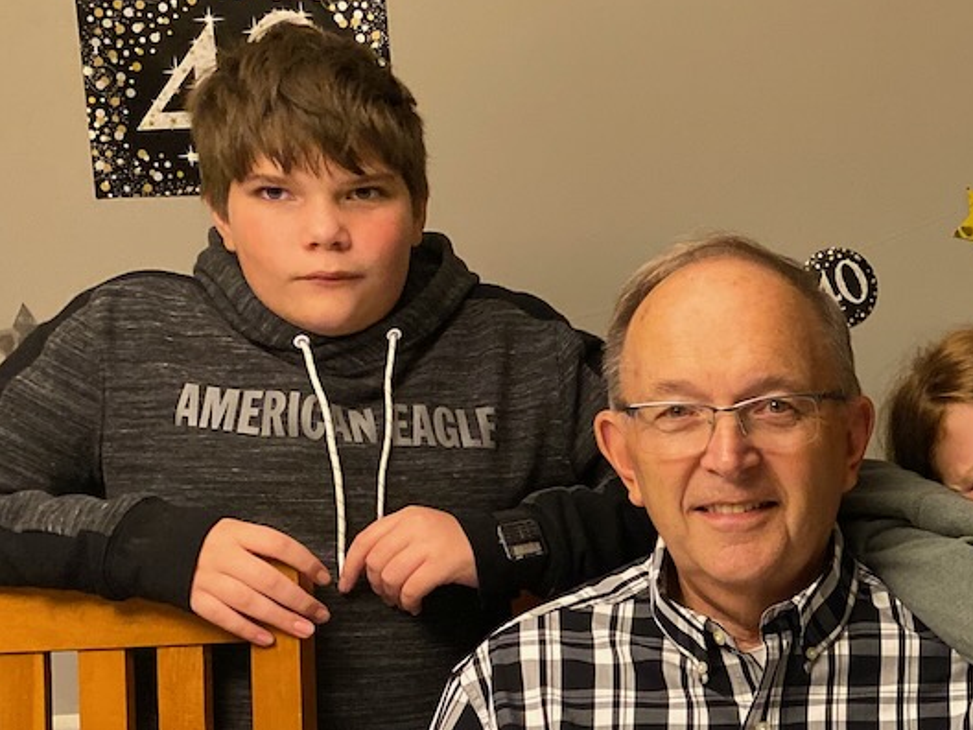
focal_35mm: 63
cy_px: 625
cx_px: 1028
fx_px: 1771
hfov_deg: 28.4
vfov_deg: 22.8
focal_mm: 4.25
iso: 500
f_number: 1.8
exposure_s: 1/40
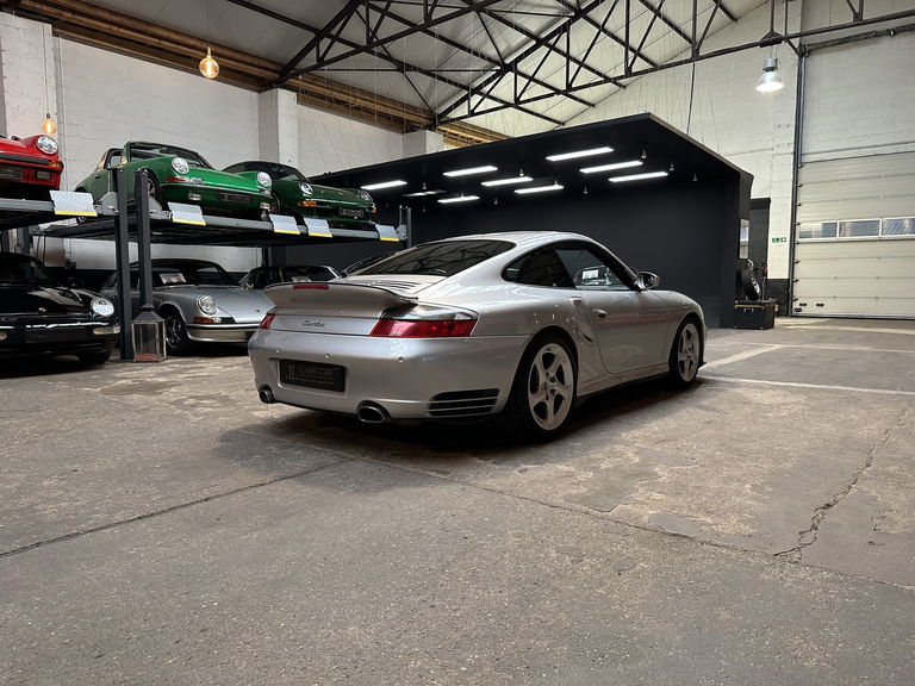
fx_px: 634
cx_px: 458
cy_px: 343
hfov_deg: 71.6
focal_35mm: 24
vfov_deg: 56.8
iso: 250
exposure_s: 1/50
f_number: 1.78
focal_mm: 6.86
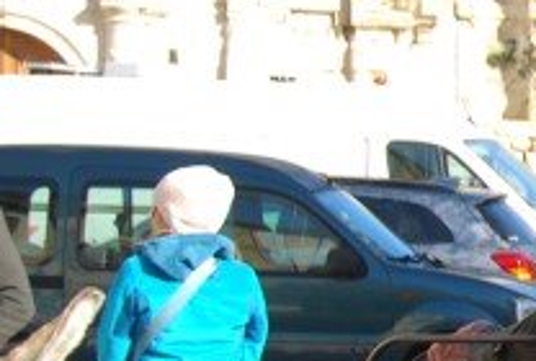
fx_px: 3658
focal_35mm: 245
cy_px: 348
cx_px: 1089
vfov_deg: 5.6
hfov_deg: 8.0
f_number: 8
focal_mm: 38
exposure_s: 1/200
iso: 200
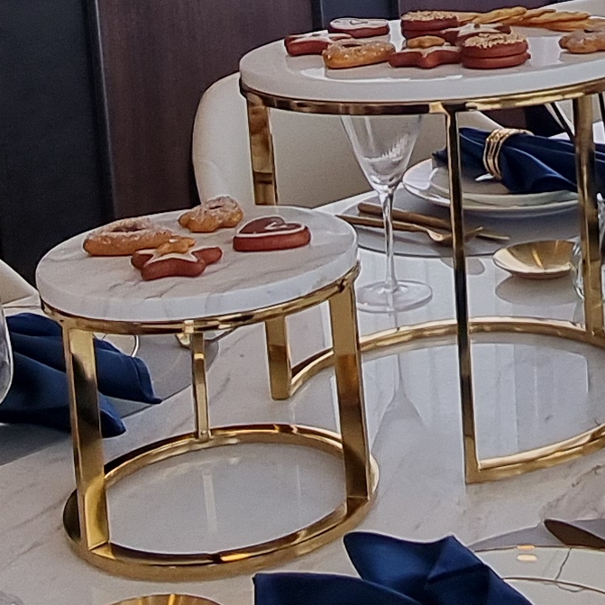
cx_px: 544
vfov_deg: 24.0
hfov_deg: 24.3
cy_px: 8
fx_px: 1364
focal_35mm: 69
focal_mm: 2.2
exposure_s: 1/273
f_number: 2.2
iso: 50
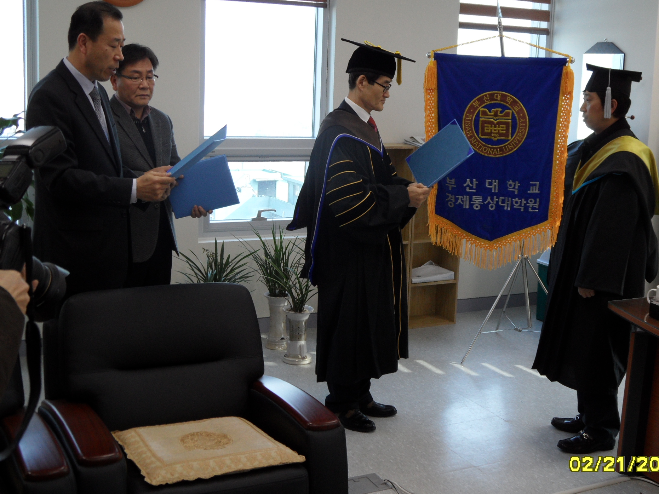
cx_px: 354
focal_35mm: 44
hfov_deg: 42.9
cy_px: 246
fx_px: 838
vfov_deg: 32.9
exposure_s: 1/45
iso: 100
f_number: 3.6
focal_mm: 6.5
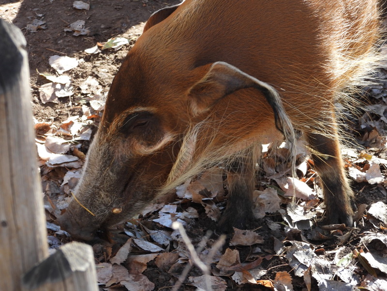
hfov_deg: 13.6
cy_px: 146
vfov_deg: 10.2
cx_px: 194
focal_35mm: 145
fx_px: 1621
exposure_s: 1/80
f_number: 4
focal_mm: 26.1
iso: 100
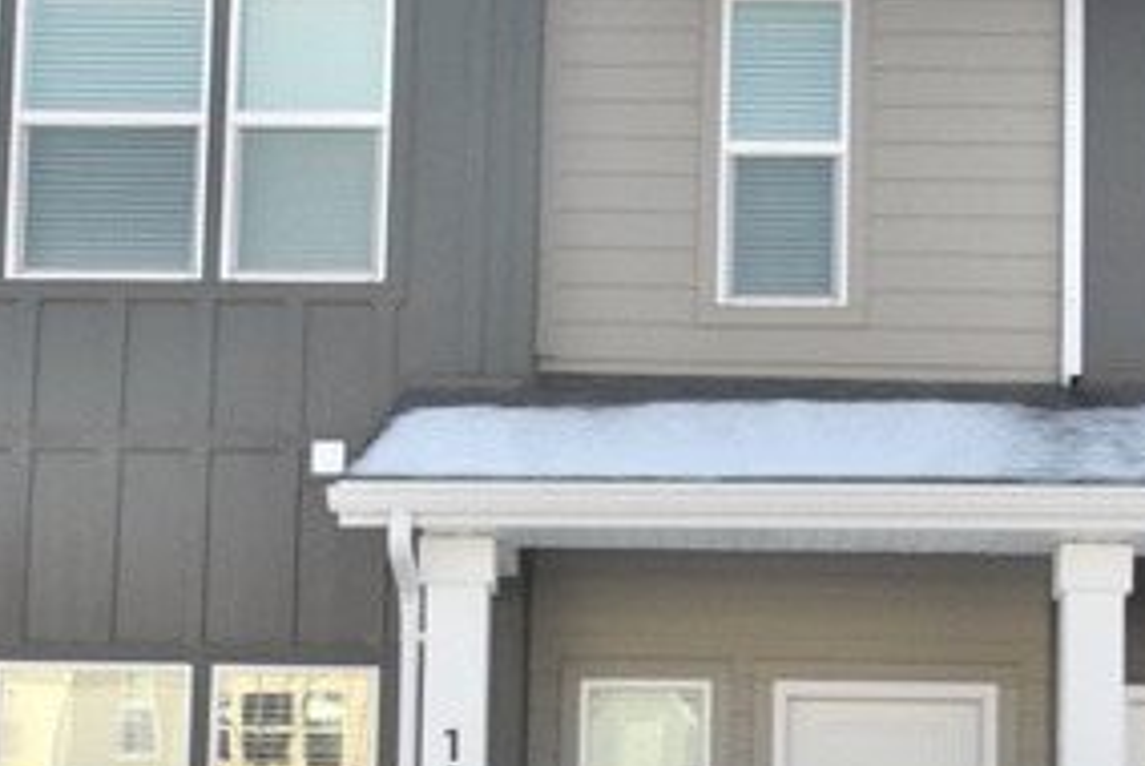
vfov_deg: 20.4
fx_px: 2069
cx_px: 754
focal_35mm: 65
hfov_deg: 30.7
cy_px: 724
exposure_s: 1/200
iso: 100
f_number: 7.1
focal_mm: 12
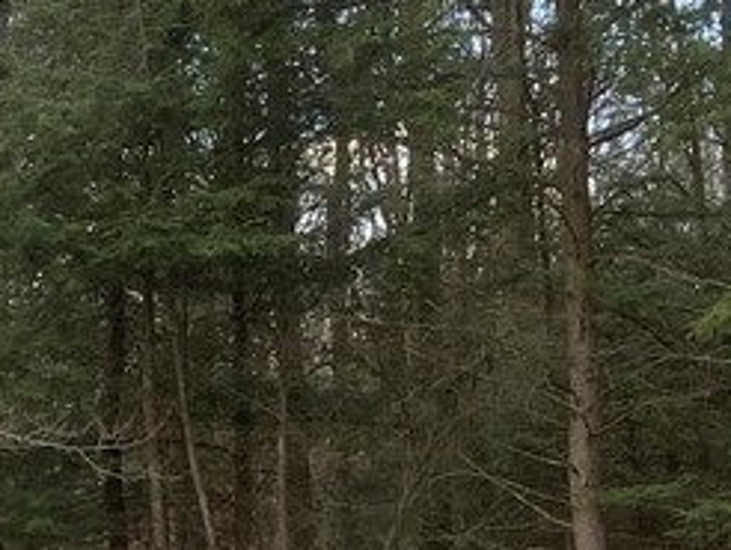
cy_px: 728
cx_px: -440
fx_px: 2727
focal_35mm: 129
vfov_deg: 11.2
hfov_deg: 14.1
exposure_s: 1/264
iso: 25
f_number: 2.4
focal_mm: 3.3
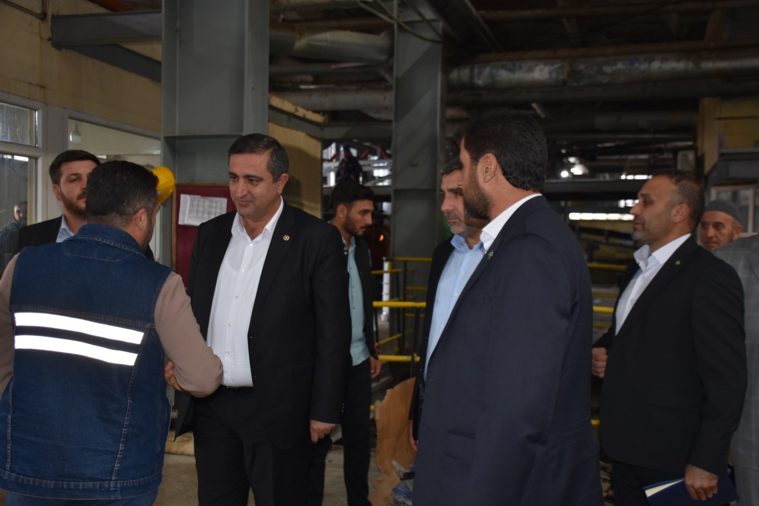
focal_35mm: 39
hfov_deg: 49.6
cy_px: 253
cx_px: 380
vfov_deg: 34.2
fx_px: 822
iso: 400
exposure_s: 1/60
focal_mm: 26
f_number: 4
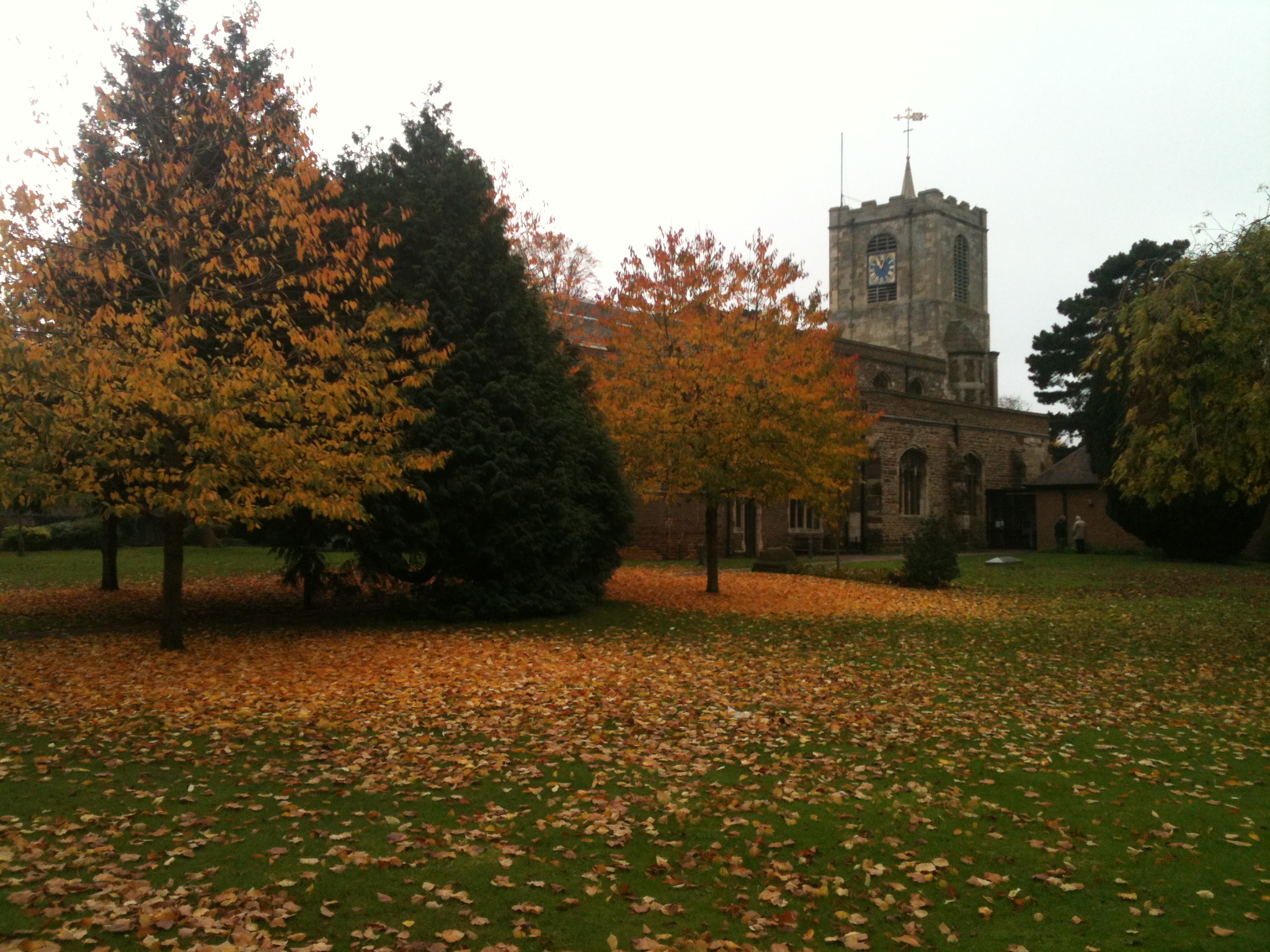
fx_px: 1284
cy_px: 476
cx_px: 635
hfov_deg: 52.6
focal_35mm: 35
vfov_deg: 40.7
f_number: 2.8
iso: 64
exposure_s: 1/405
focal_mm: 3.85
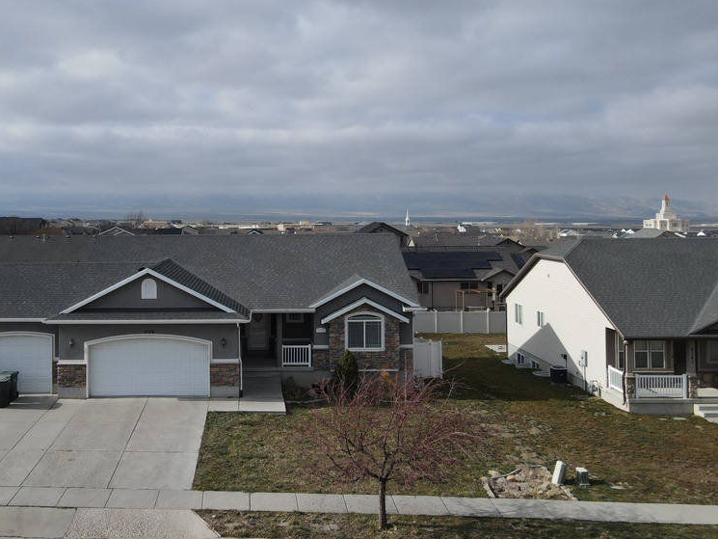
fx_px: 685
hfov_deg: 54.4
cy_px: 205
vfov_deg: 42.7
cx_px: 249
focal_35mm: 33
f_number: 2.8
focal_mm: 4.5
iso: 100
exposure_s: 1/1000
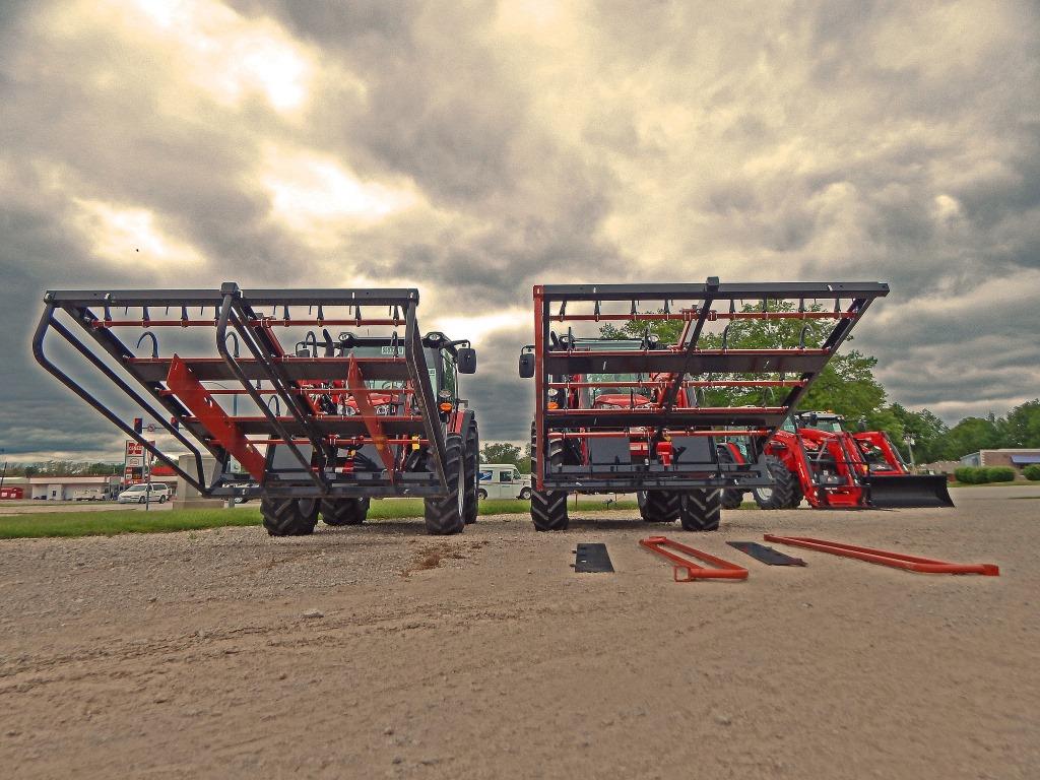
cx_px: 520
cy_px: 390
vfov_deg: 61.1
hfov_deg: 76.4
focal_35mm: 22
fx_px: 661
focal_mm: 4
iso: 125
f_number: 3
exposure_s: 1/1000
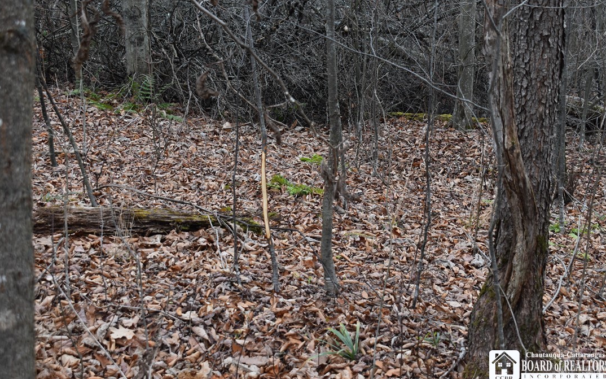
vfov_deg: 18.7
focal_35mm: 70
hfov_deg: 29.6
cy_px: 177
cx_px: 305
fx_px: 1148
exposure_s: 1/125
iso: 400
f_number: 6.3
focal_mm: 45
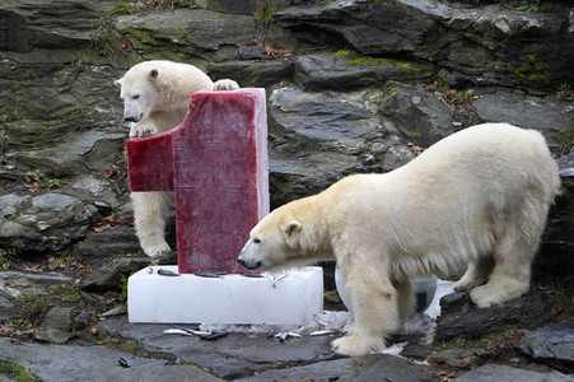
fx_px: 3186
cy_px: 191
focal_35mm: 200
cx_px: 287
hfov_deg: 10.3
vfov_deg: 6.9
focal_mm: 200
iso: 1600
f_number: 5.6
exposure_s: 1/640
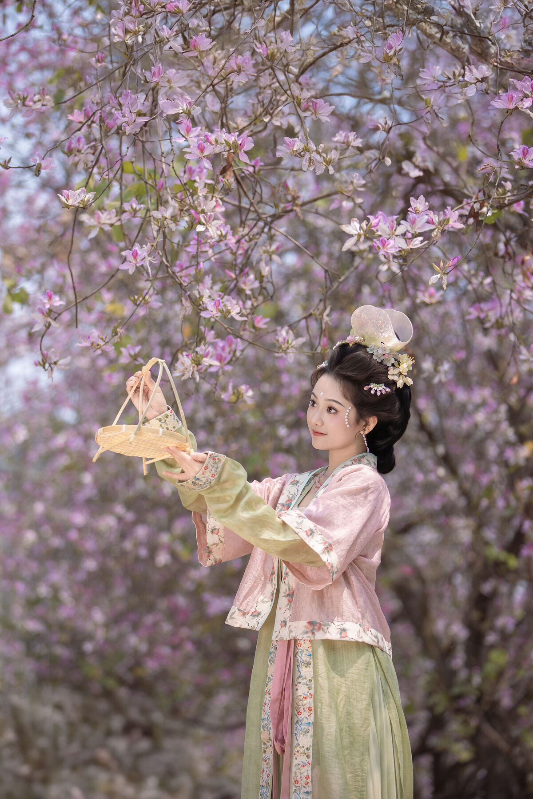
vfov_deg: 17.8
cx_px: 266
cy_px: 400
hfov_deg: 11.9
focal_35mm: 115
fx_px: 2554
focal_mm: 115
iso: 100
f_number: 2.8
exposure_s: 1/1250
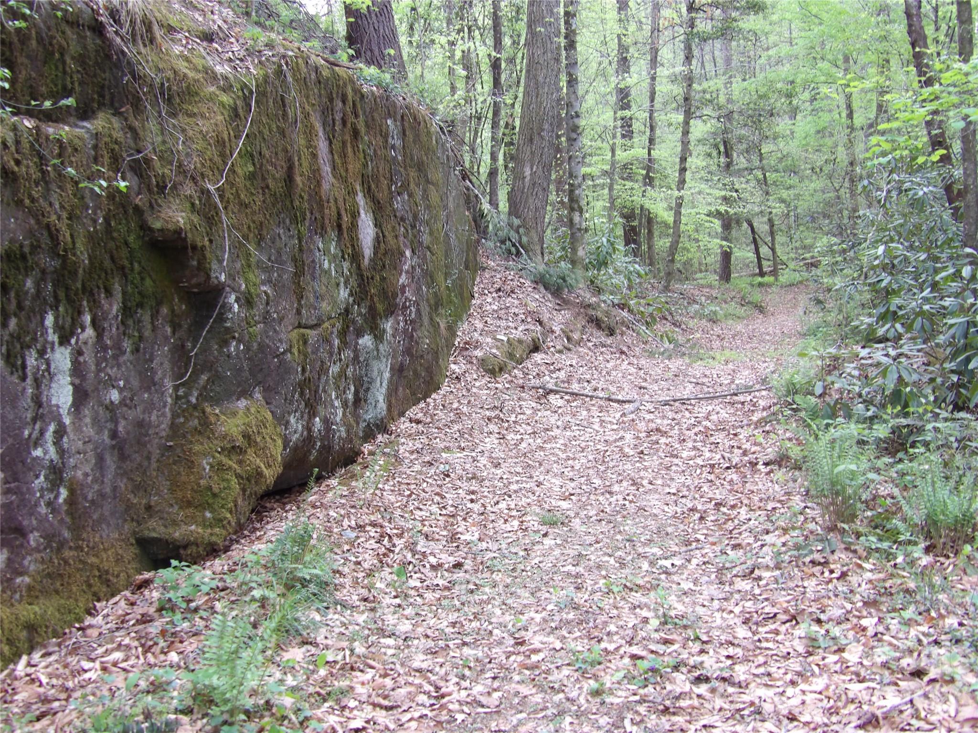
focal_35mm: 39
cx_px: 489
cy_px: 366
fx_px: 1102
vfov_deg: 36.8
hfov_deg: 47.9
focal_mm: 7
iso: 200
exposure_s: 1/23
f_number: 3.7
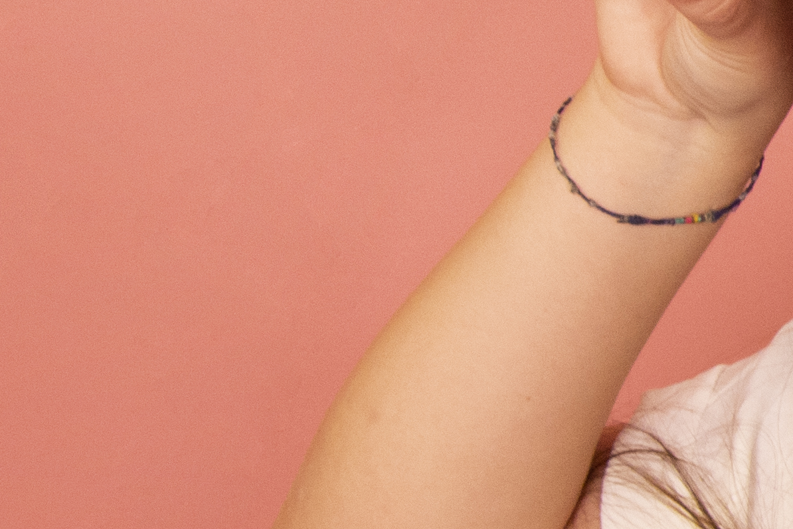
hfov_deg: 9.2
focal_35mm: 211
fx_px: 4647
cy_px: 307
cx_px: 1540
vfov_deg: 6.5
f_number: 11
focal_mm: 28
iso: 800
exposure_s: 1/100
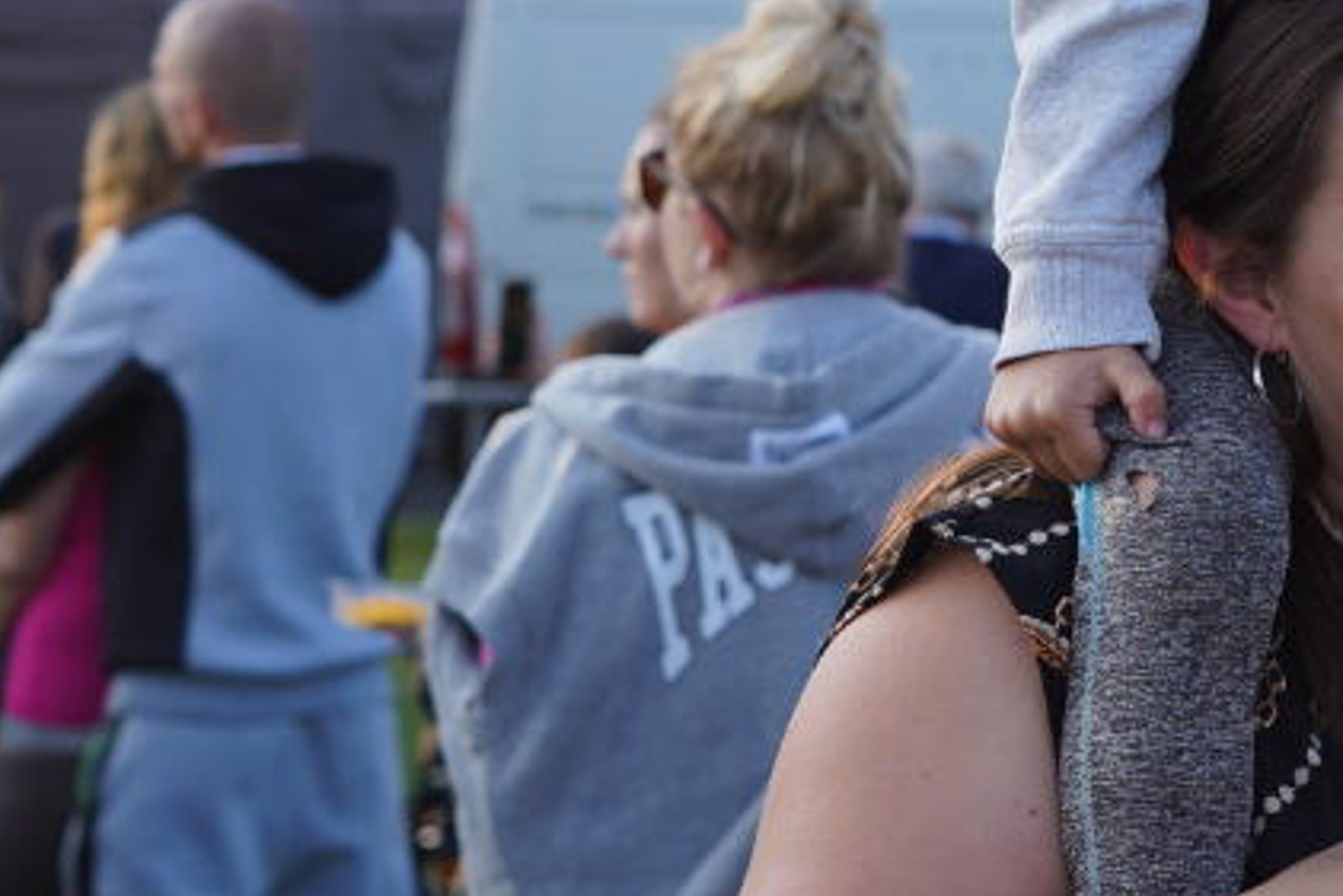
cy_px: 151
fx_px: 6680
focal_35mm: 179
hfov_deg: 11.4
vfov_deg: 7.7
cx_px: 1225
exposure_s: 1/200
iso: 100
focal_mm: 58
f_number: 4.5
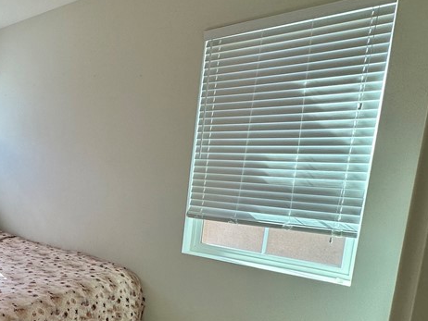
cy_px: 212
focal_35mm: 31
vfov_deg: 44.9
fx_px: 383
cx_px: -13
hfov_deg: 47.1
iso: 64
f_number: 2.2
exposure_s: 1/120
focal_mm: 2.22
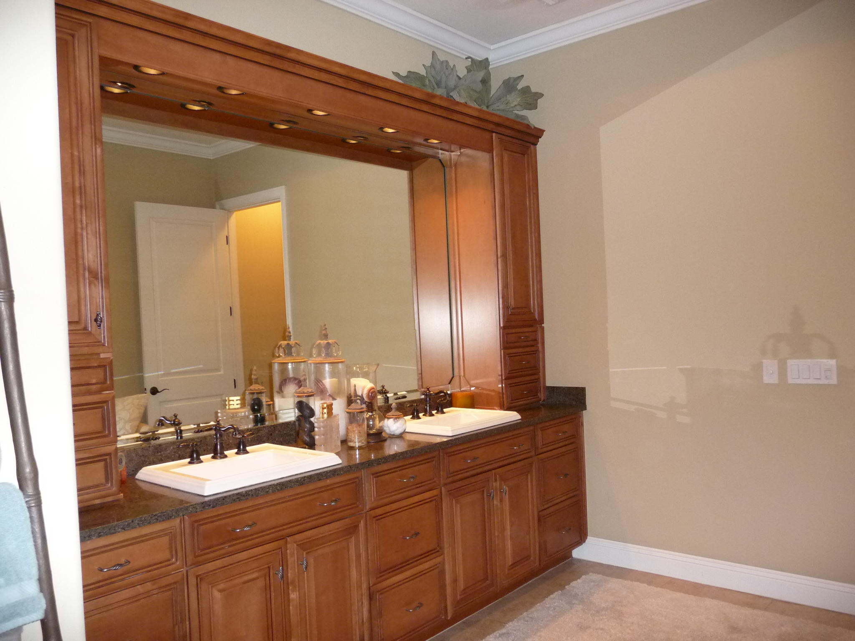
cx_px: 428
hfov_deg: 63.4
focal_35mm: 28
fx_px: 692
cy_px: 320
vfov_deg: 49.7
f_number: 3.3
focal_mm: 4.7
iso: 400
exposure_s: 1/30
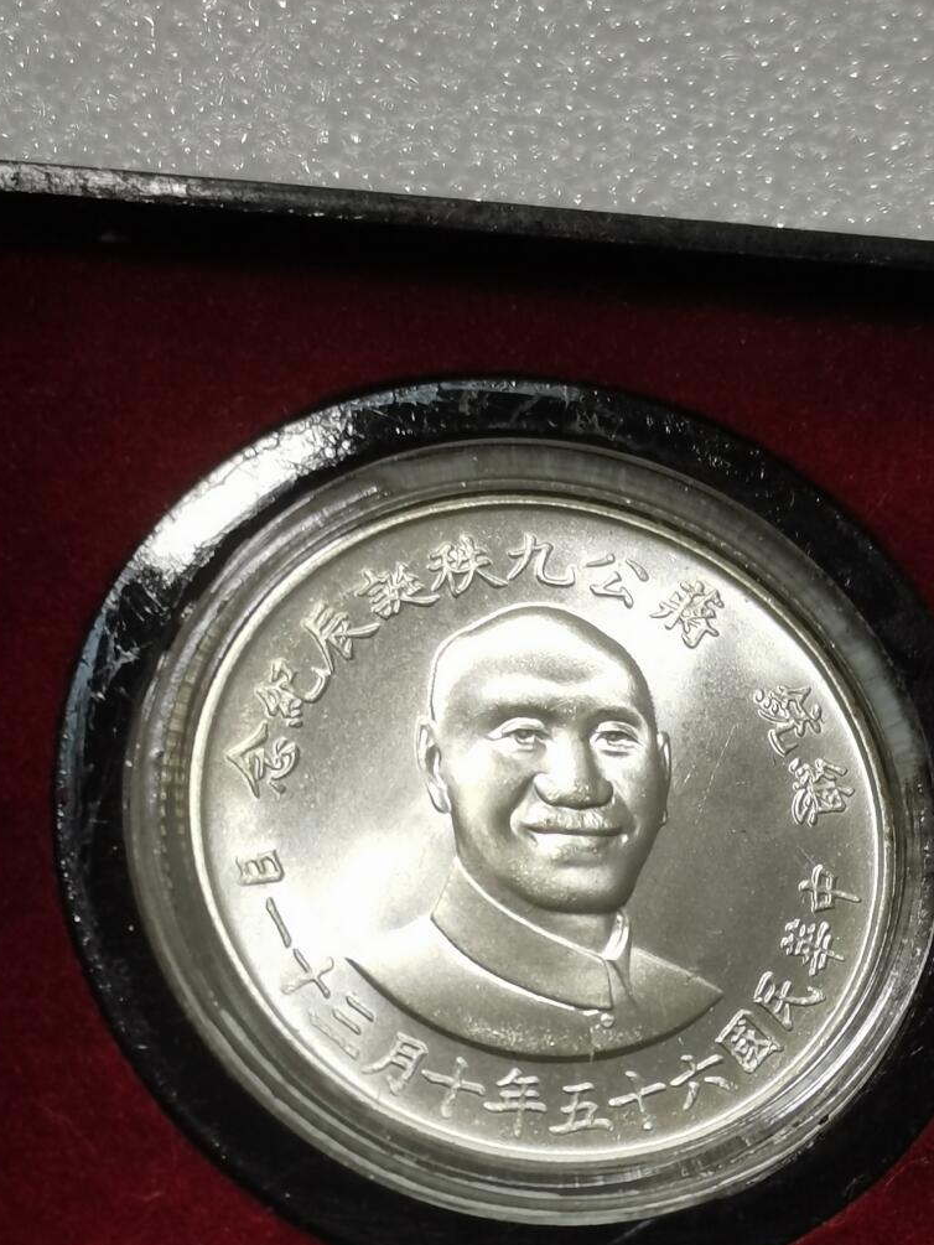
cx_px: 541
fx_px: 3992
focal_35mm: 111
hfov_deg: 13.3
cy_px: 902
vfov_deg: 17.6
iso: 50
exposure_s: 1/147
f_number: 1.8
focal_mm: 5.58
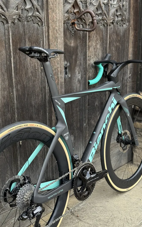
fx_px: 316
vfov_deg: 39.6
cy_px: 114
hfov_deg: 25.3
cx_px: 73
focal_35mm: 51
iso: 125
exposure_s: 1/114
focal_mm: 6.76
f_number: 1.78
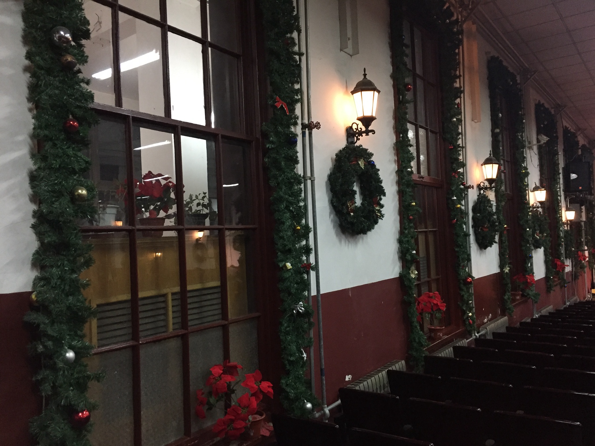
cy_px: 223
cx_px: 298
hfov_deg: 61.7
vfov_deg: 48.2
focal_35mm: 29
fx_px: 498
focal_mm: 4.15
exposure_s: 1/25
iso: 250
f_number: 2.2
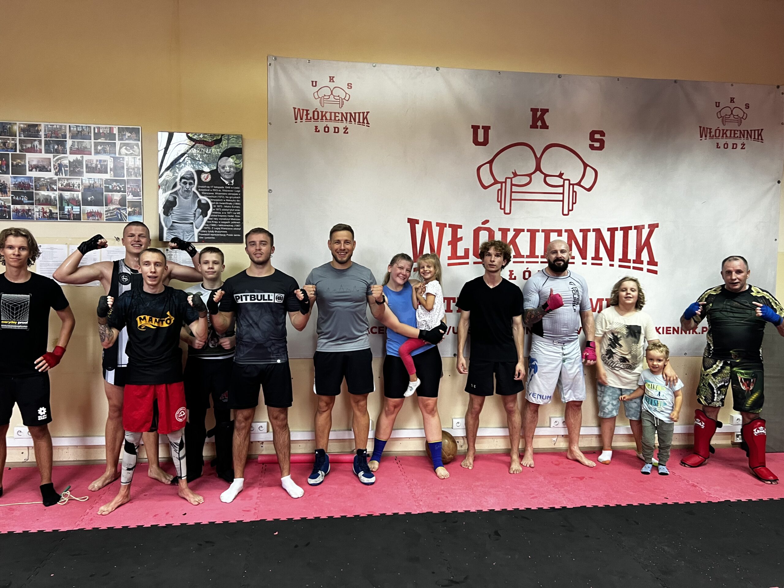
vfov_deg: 53.1
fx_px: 589
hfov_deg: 67.3
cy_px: 294
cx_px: 392
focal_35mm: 26
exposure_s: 1/50
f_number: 1.5
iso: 200
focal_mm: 5.7
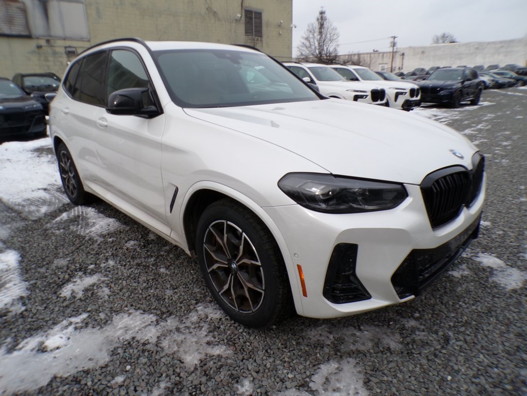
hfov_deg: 71.6
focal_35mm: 24
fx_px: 365
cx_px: 264
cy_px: 198
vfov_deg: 56.8
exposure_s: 1/300
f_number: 4.4
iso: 100
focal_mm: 4.3
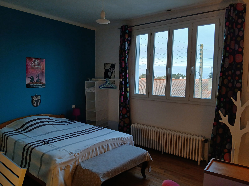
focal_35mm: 26
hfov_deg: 67.3
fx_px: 187
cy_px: 93
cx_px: 124
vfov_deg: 53.1
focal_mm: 3.98
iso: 125
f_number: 1.8
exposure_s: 1/50
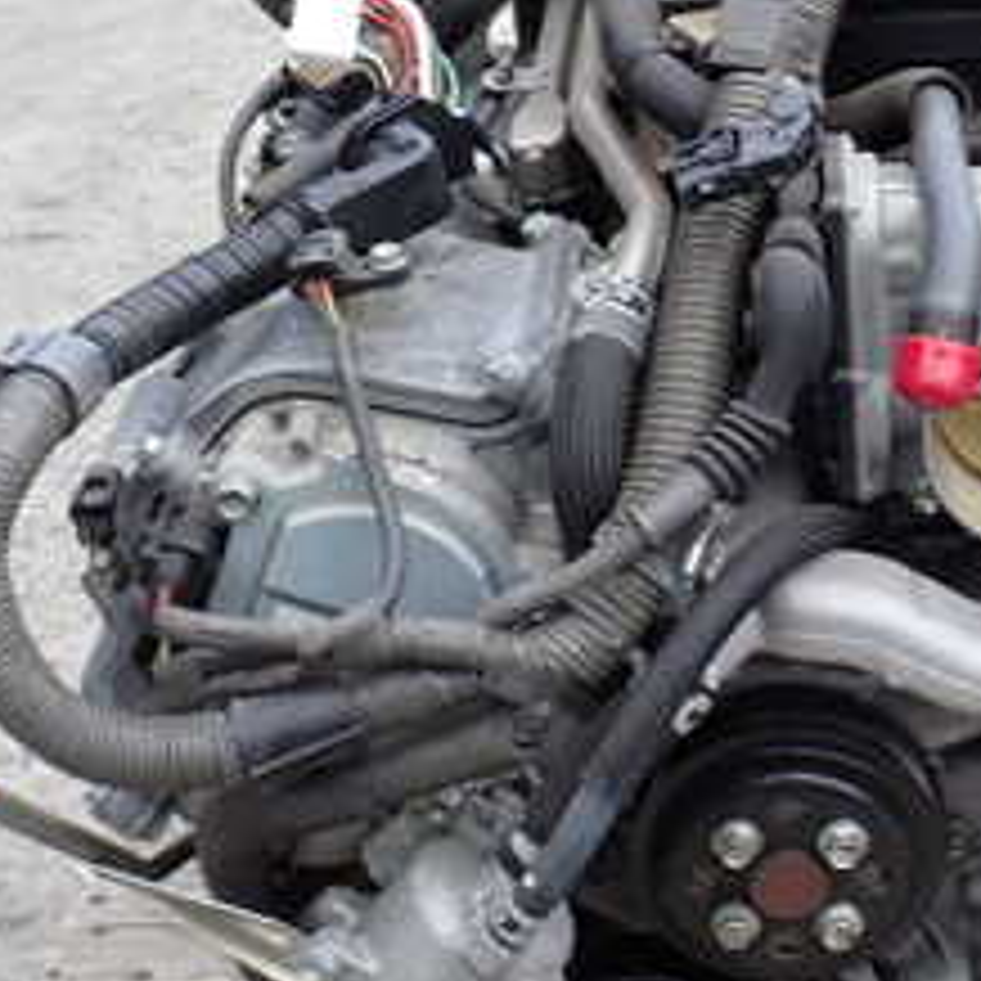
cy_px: 531
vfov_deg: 22.2
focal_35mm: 78
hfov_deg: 21.5
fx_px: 2501
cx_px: 963
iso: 100
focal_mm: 5.79
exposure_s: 1/200
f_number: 3.2
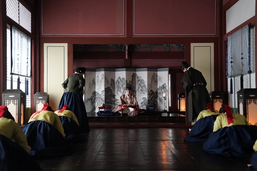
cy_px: 86
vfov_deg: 29.9
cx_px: 128
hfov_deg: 43.6
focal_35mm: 45
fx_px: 321
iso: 6400
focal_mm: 45
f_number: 2.8
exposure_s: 1/125
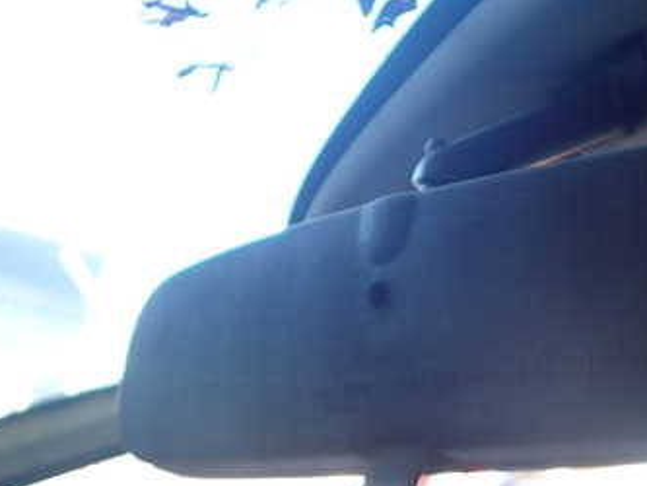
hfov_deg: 40.5
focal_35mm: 45
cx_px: 507
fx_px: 841
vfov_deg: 32.2
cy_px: 249
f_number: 2
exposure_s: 1/100
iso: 200
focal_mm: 4.5
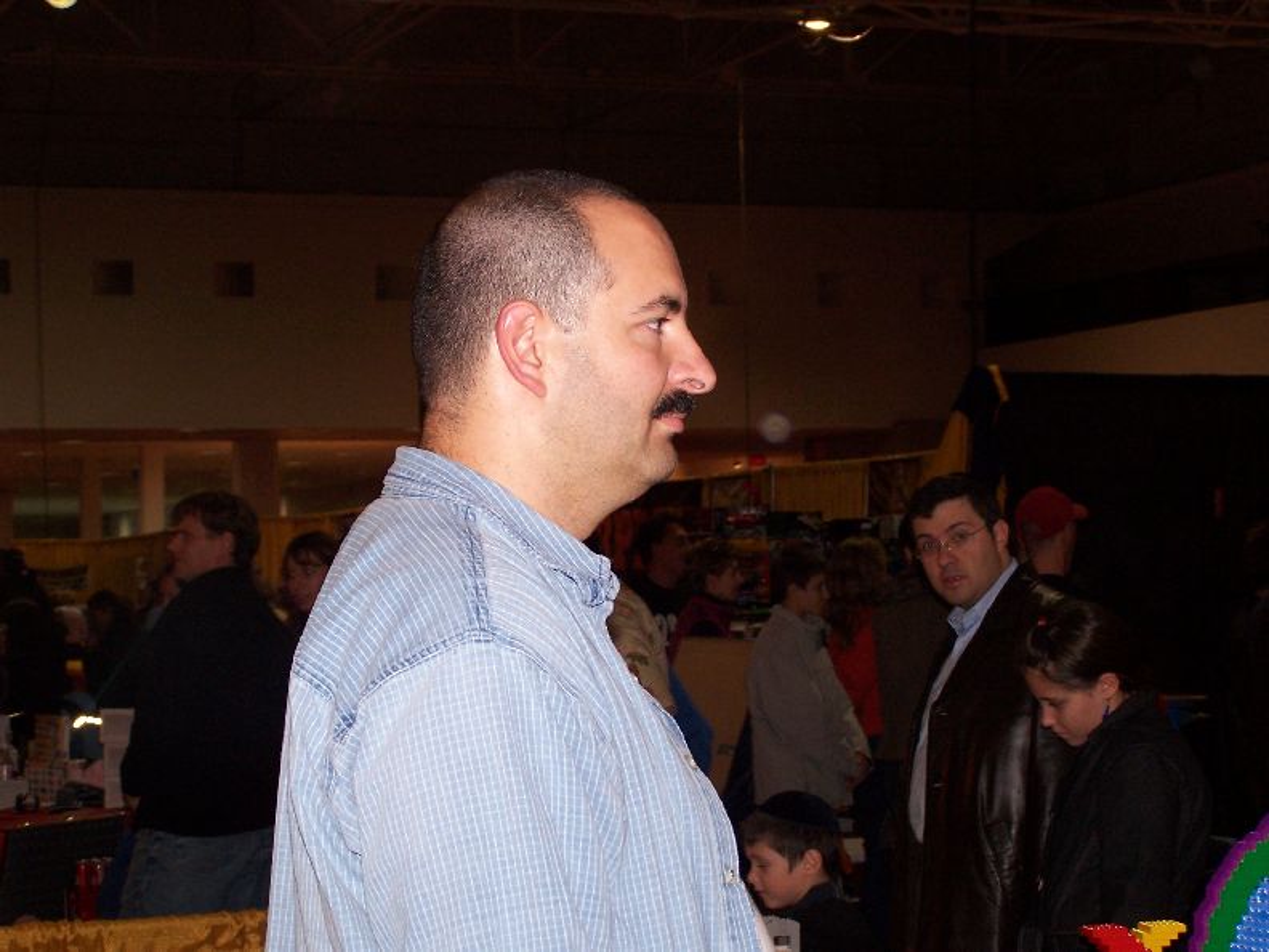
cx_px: 634
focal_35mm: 82
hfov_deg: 23.8
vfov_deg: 18.0
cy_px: 476
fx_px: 3006
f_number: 3.2
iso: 140
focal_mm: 13.7
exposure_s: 1/80
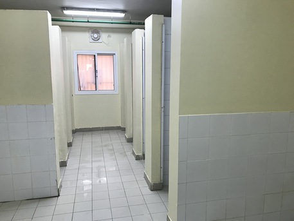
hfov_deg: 63.4
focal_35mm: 28
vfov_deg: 49.8
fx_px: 238
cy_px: 110
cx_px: 147
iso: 25
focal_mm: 3.99
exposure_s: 1/33
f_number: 1.8
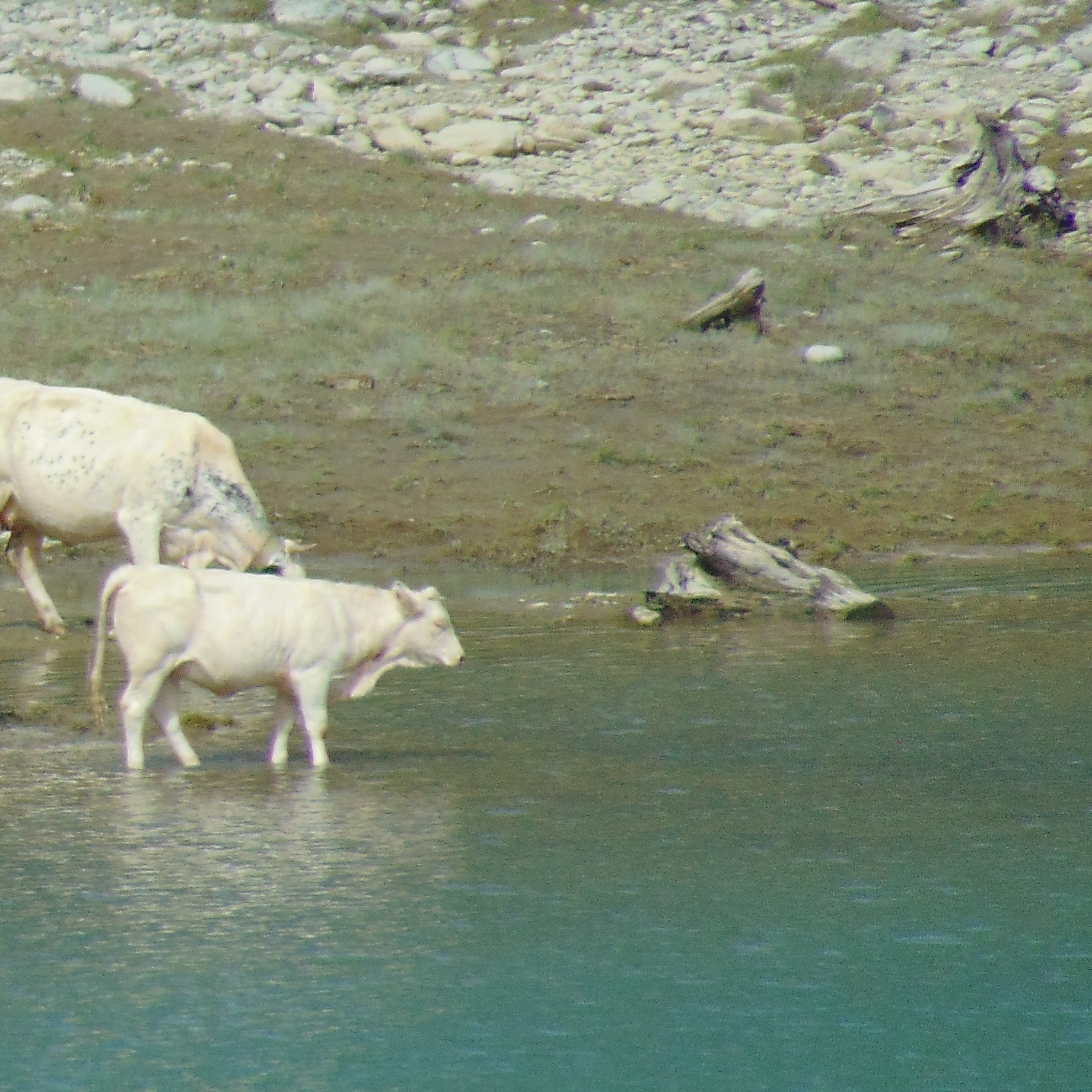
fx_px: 77341
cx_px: -362
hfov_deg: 0.8
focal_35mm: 2167
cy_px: 609
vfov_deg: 0.8
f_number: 5.9
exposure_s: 1/400
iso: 80
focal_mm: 157.1
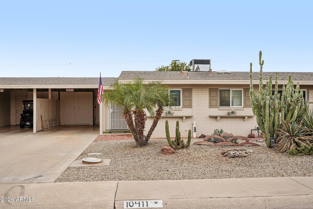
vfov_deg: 37.8
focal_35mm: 35
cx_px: 156
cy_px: 104
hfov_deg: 54.4
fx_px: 304
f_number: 8
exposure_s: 1/200
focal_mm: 35
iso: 400
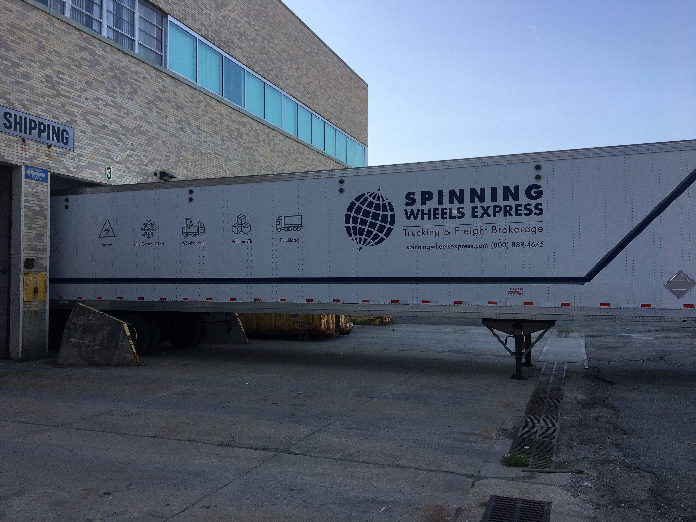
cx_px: 348
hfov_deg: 61.7
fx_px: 583
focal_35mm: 29
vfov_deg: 48.2
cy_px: 261
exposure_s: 1/635
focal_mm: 4.15
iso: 25
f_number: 2.2
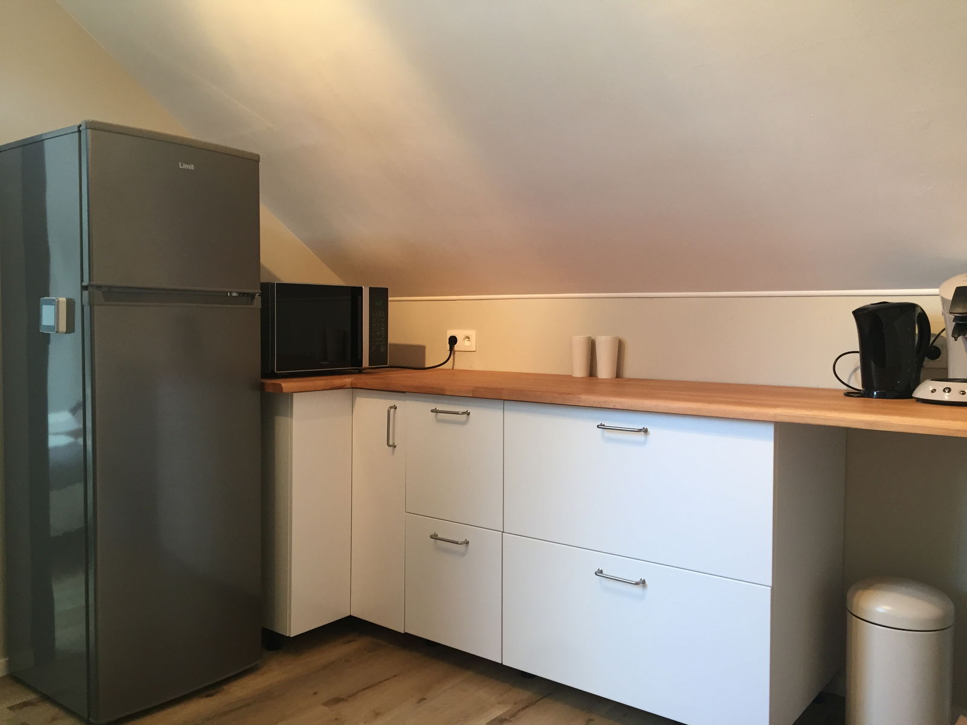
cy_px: 362
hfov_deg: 61.7
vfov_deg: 48.2
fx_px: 810
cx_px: 484
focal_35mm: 29
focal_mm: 4.15
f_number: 2.2
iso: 125
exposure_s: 1/33
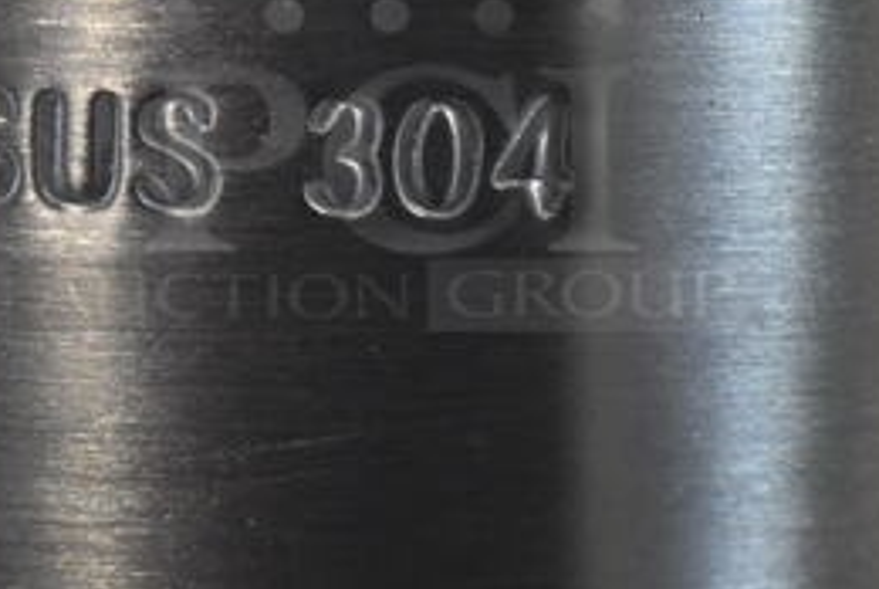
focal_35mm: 141
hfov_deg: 14.5
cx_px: 389
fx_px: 3447
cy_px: 152
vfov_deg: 9.7
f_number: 5
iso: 1600
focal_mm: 40
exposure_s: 1/60
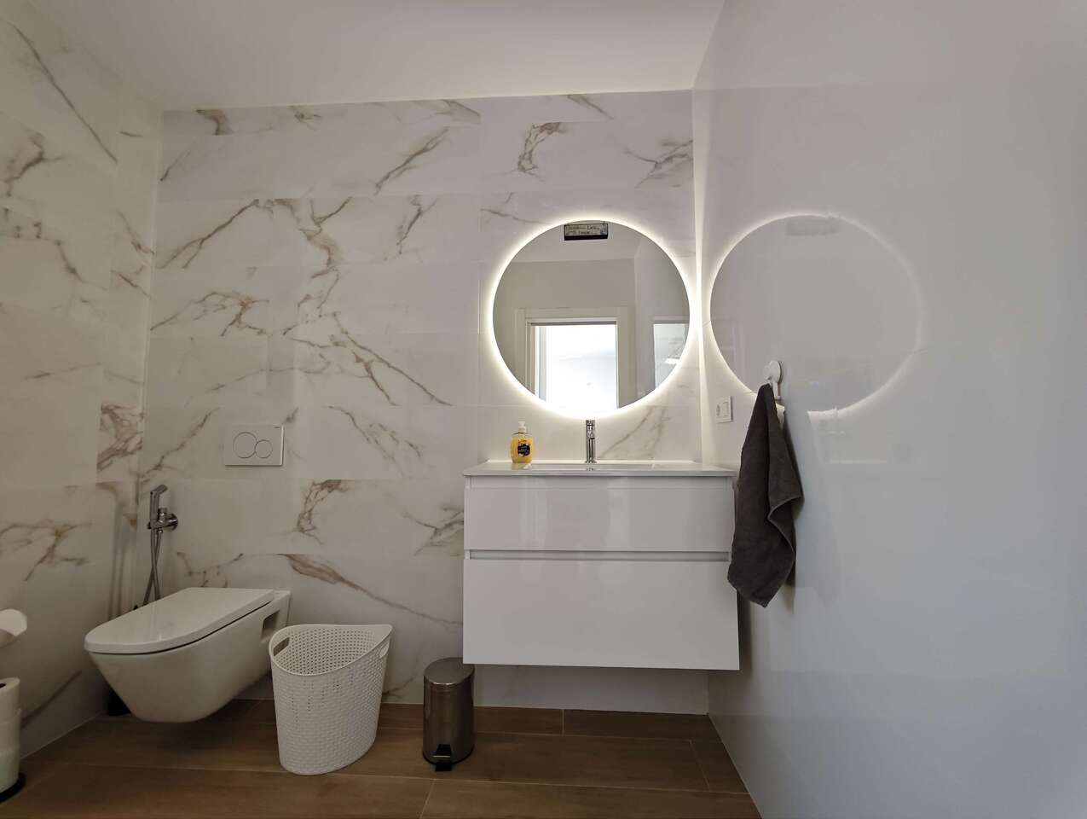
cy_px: 410
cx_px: 544
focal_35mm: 14
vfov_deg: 85.8
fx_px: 440
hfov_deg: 102.0
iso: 320
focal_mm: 2.16
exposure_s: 1/62.2
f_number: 2.2
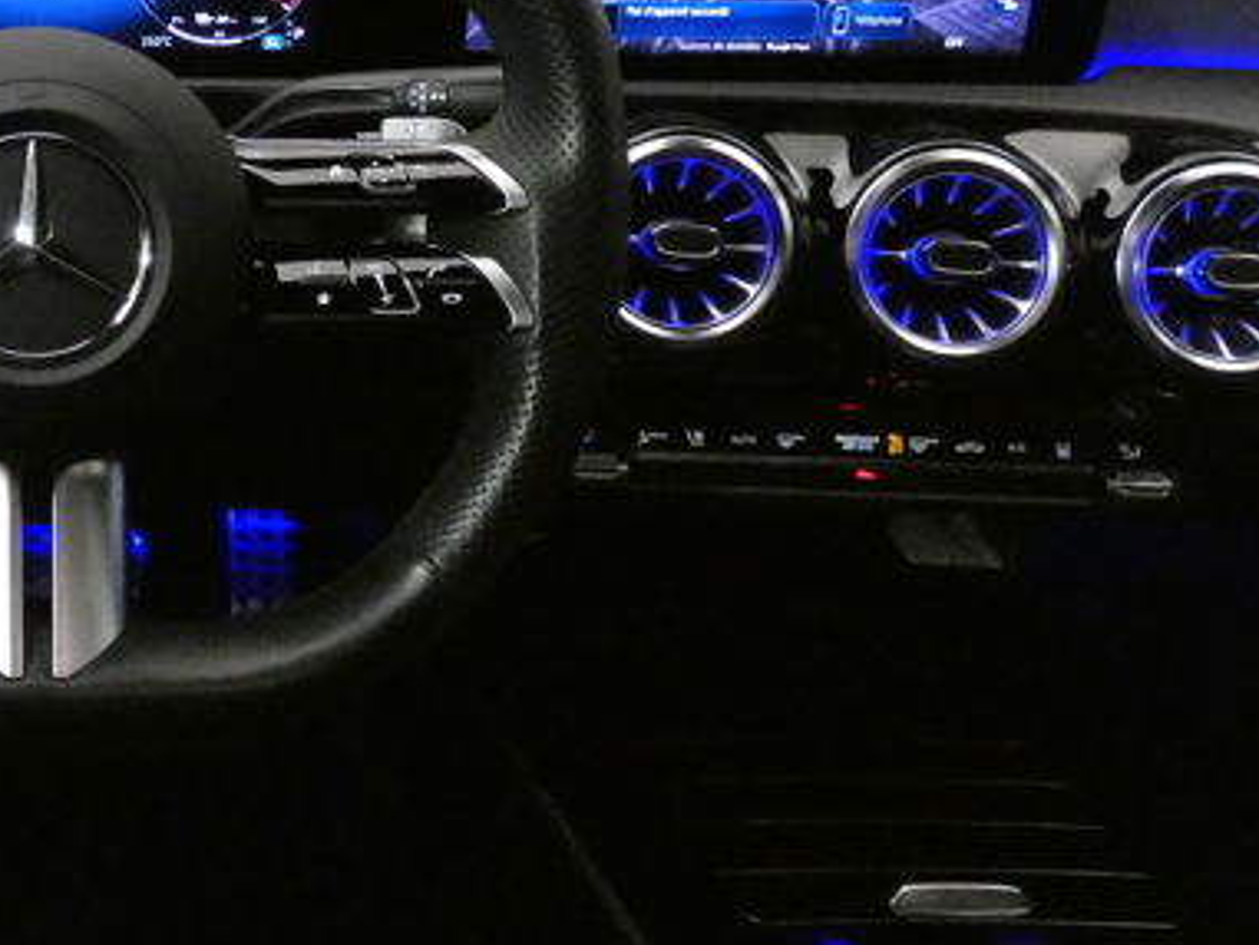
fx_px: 1528
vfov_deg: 33.6
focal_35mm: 42
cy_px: 225
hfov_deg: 39.8
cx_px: 20
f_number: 2.8
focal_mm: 3.6
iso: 1600
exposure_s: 1/50
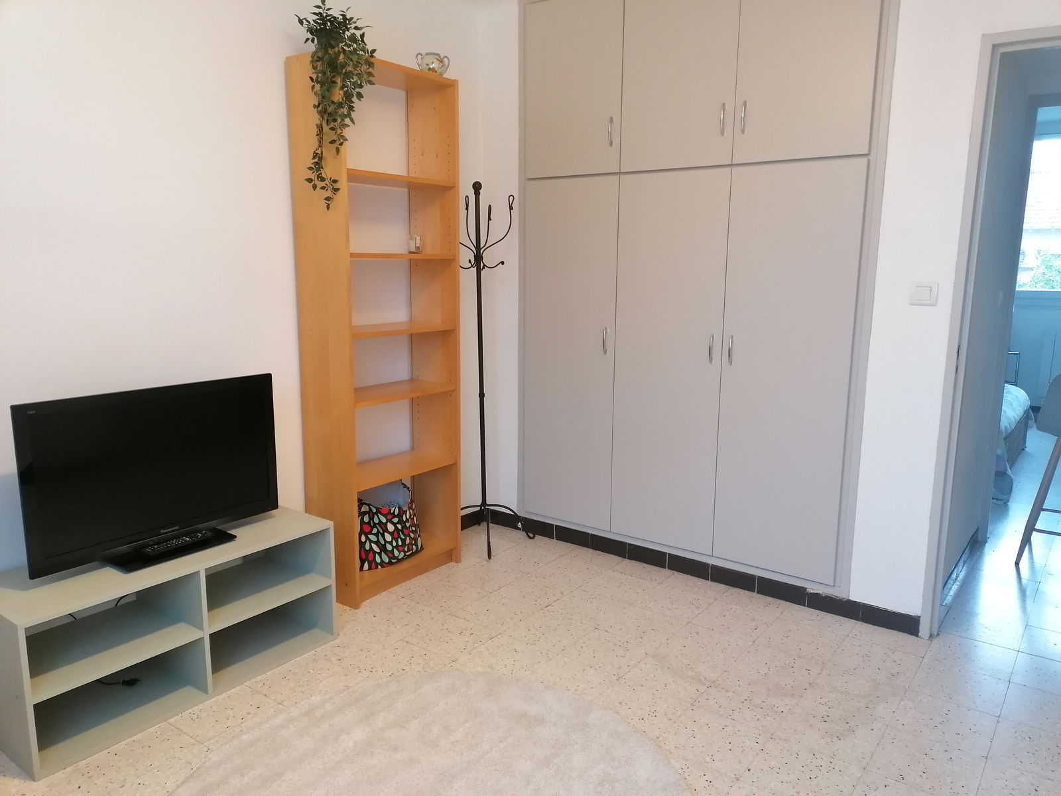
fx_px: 828
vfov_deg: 51.4
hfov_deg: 65.3
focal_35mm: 27
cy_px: 398
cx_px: 530
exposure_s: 1/30
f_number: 1.8
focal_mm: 4.75
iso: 250
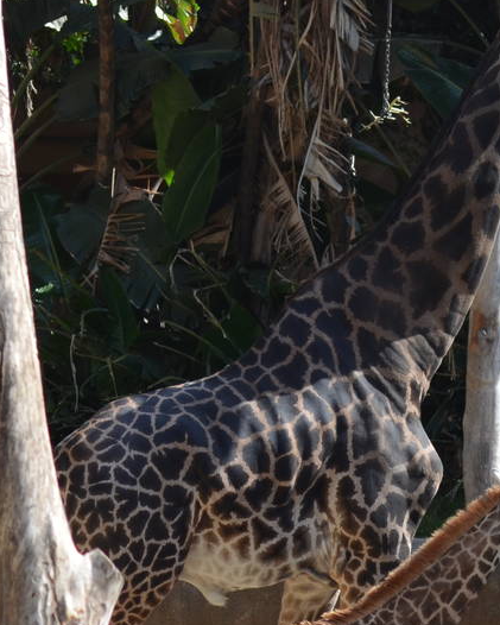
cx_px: 203
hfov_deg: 5.2
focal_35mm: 299
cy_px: 263
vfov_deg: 6.5
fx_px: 5529
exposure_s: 1/500
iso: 320
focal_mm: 70
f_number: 5.6
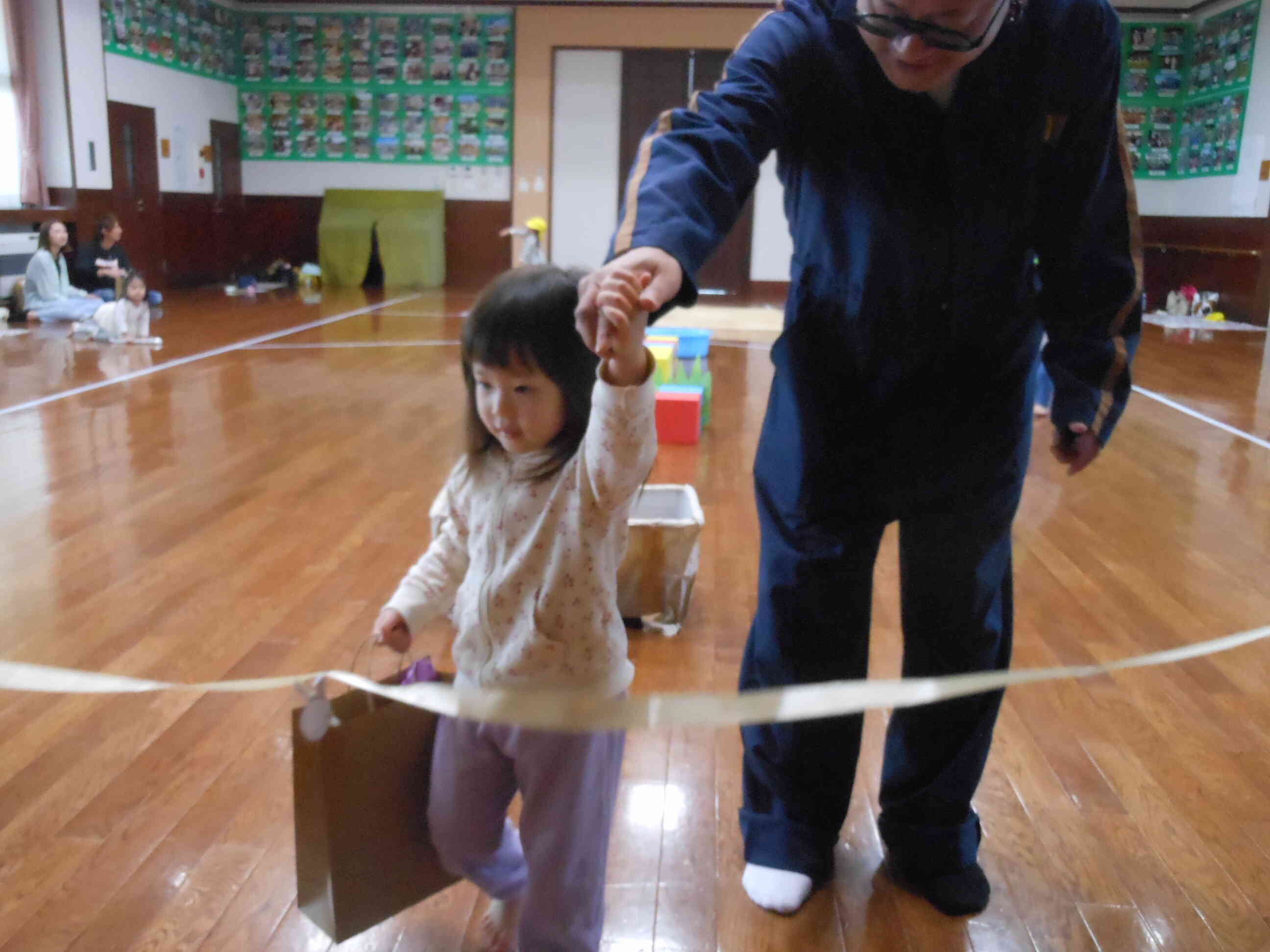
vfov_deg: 42.9
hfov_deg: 55.4
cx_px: 635
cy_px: 476
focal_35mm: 33
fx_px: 1211
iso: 800
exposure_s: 1/80
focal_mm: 5.9
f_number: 4
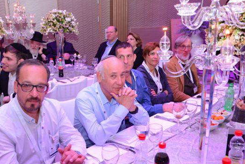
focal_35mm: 39
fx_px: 265
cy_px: 95
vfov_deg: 34.1
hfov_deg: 49.4
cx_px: 103
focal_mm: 32
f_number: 5.6
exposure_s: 1/30
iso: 1600
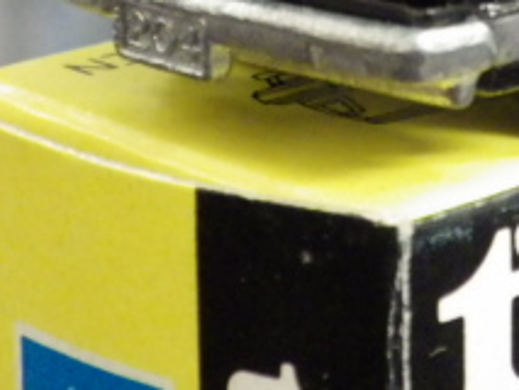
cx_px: 563
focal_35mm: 213
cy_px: -115
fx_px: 3195
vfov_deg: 6.9
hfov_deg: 9.2
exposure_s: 1/25
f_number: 4.2
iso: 1250
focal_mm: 12.8
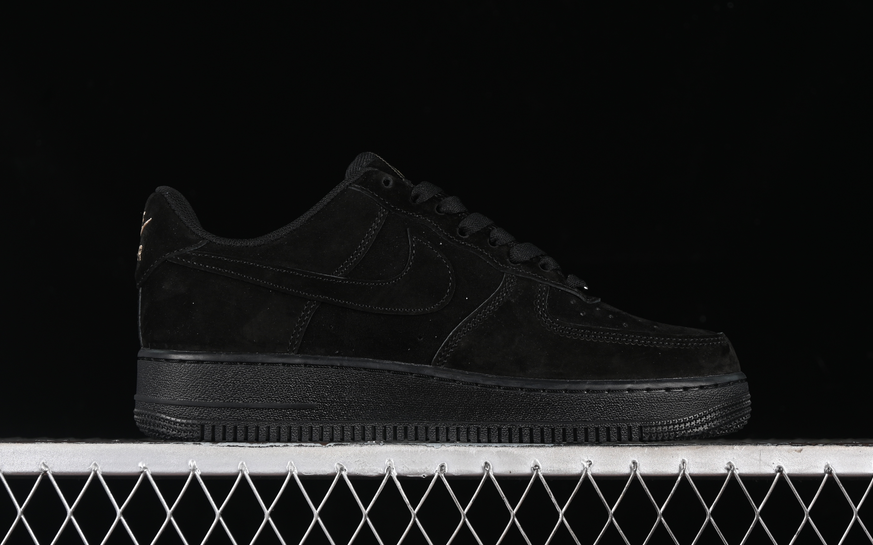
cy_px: 262
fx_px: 1832
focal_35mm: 77
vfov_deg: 16.9
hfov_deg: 26.8
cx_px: 437
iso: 160
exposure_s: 1/50
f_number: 6.3
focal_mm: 50
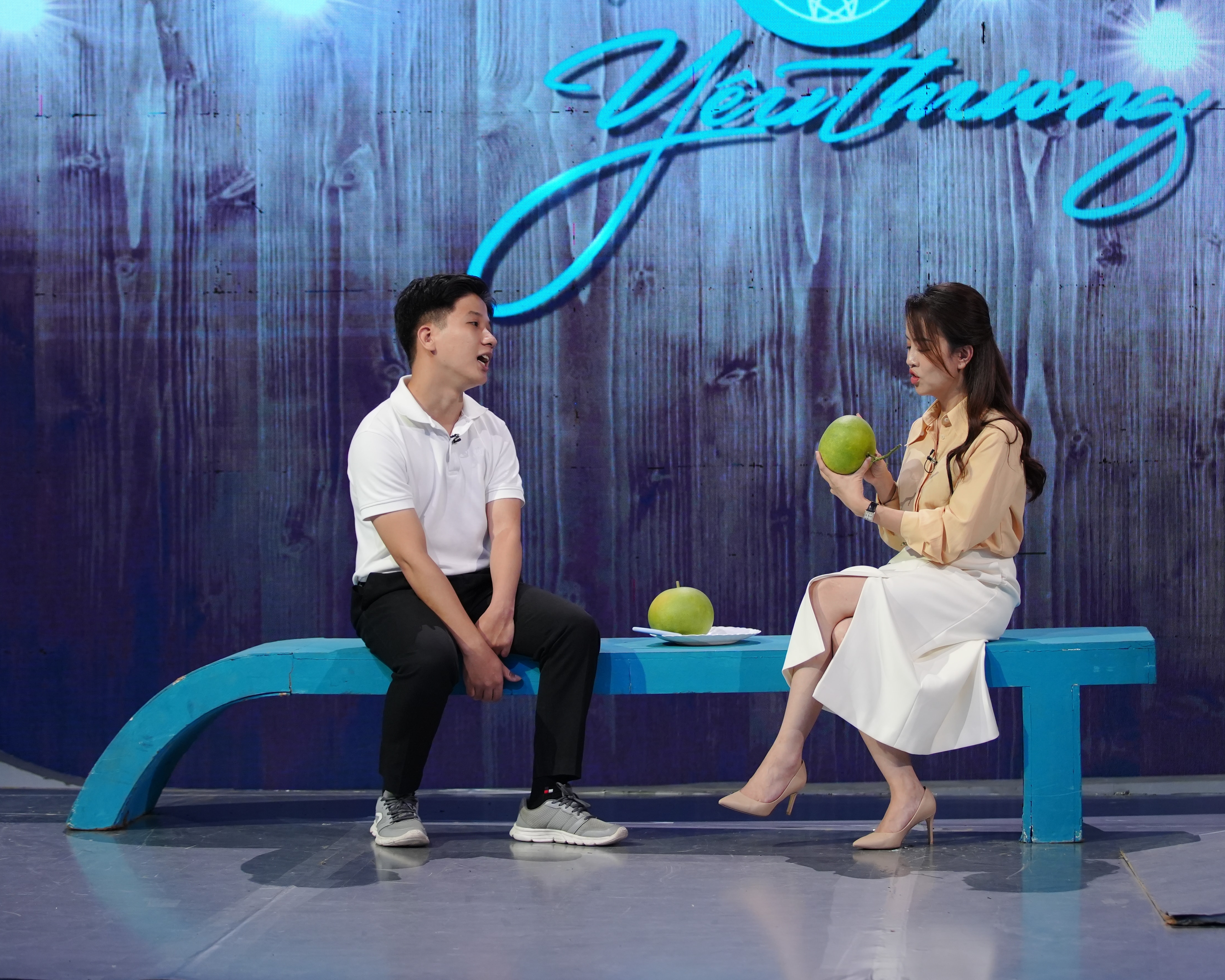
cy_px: 366
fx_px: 3770
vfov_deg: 14.8
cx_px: 631
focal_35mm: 104
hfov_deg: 18.5
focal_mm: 70
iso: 1600
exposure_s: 1/200
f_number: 2.8
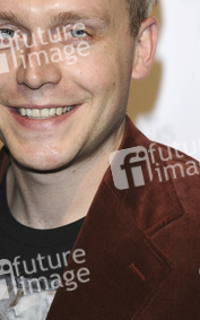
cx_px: 65
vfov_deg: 12.1
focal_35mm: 173
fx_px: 1508
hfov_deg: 7.6
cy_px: 106
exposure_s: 1/160
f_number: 4
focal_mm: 80
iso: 320
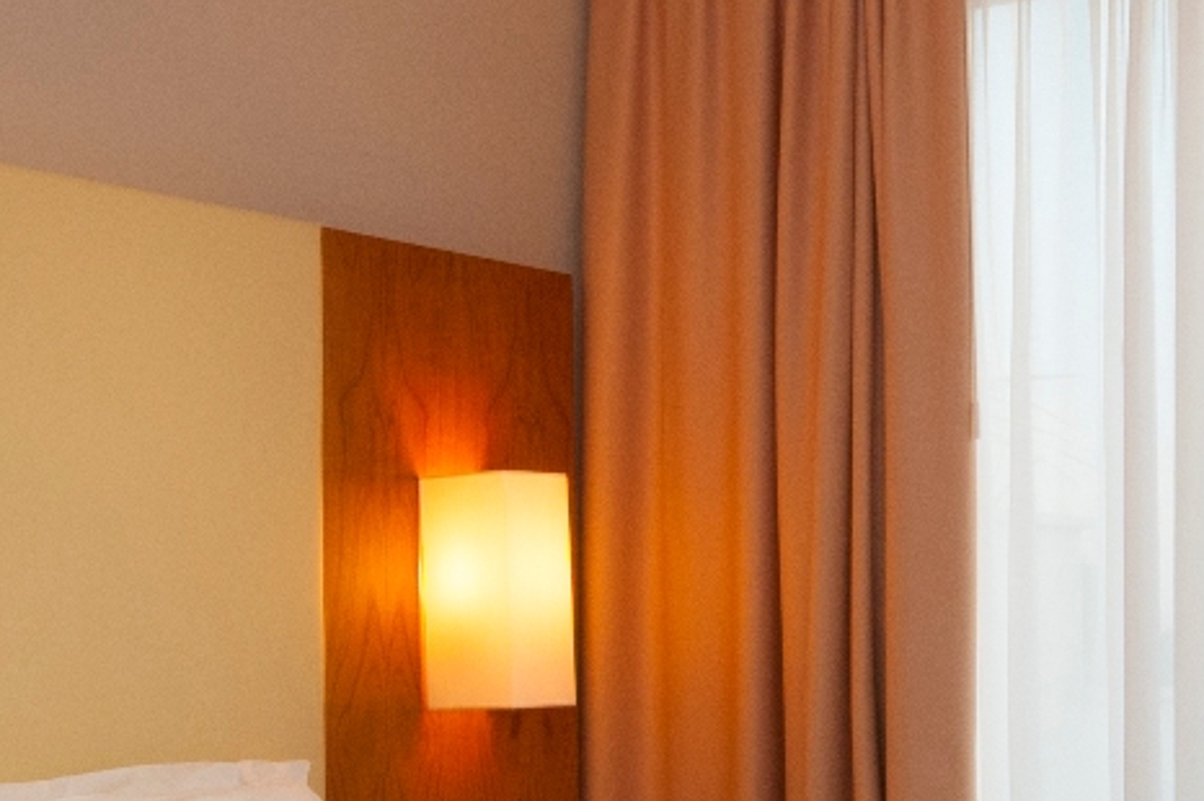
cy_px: 592
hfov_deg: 28.8
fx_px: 2306
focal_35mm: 69
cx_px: 907
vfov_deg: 19.6
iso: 200
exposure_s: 1/8
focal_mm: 10
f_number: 11
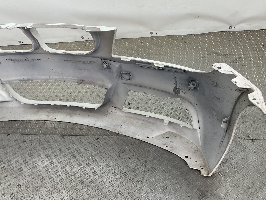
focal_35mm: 36
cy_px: 101
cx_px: 136
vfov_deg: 39.7
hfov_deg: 51.3
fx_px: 277
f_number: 1.8
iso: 16
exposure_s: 1/100
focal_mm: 3
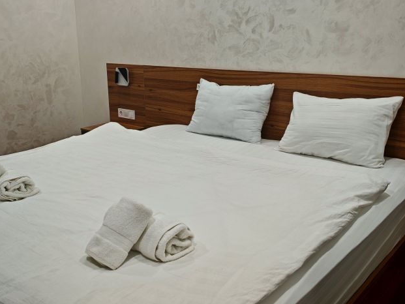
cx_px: 205
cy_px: 116
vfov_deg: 38.5
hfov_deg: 50.1
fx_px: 433
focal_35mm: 37
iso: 200
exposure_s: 1/100
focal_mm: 6.83
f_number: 2
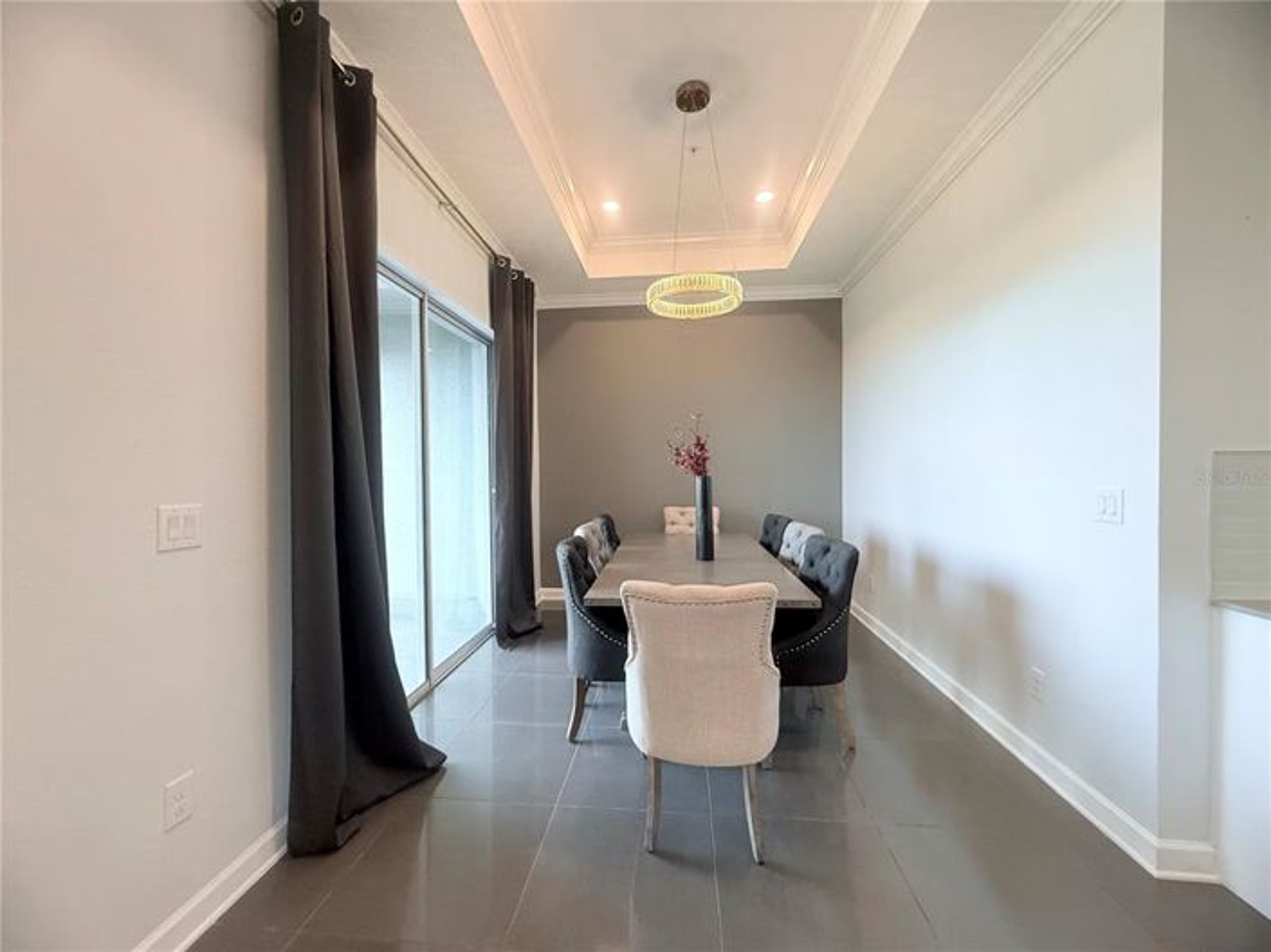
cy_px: 476
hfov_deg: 102.1
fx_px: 514
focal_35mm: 14
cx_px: 636
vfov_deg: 85.6
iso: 250
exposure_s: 1/120
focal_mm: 2.22
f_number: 2.2
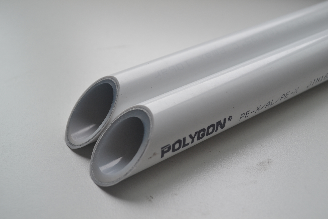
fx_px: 355
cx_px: 164
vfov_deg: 34.2
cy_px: 110
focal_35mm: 39
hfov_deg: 49.6
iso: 280
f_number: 5.6
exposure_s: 1/125
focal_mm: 26
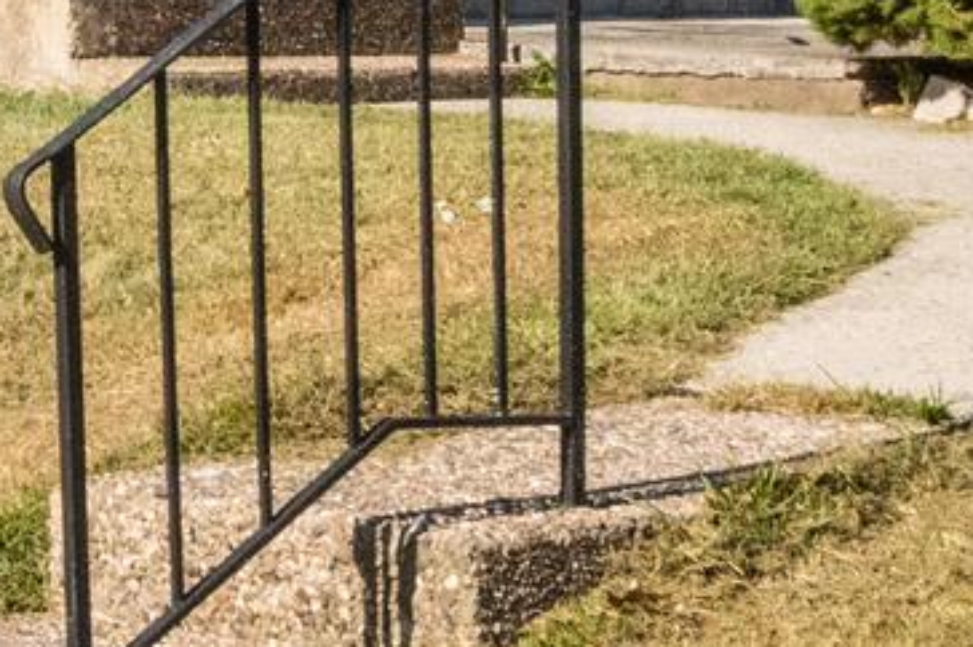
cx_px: -623
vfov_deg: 7.8
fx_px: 4563
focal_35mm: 169
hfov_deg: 11.5
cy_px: -595
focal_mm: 20
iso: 1250
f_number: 20
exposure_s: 1/160
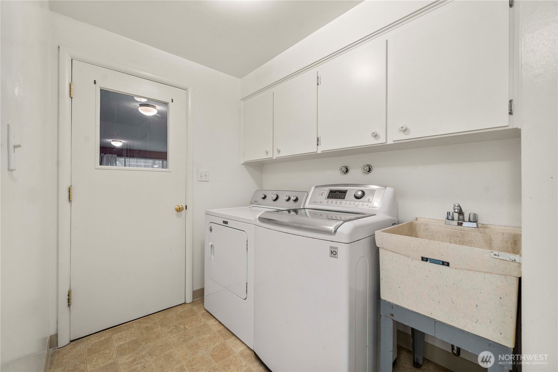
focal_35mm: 14
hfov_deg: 104.3
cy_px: 186
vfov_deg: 81.2
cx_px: 279
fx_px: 217
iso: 320
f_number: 6.3
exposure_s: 1/60
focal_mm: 14
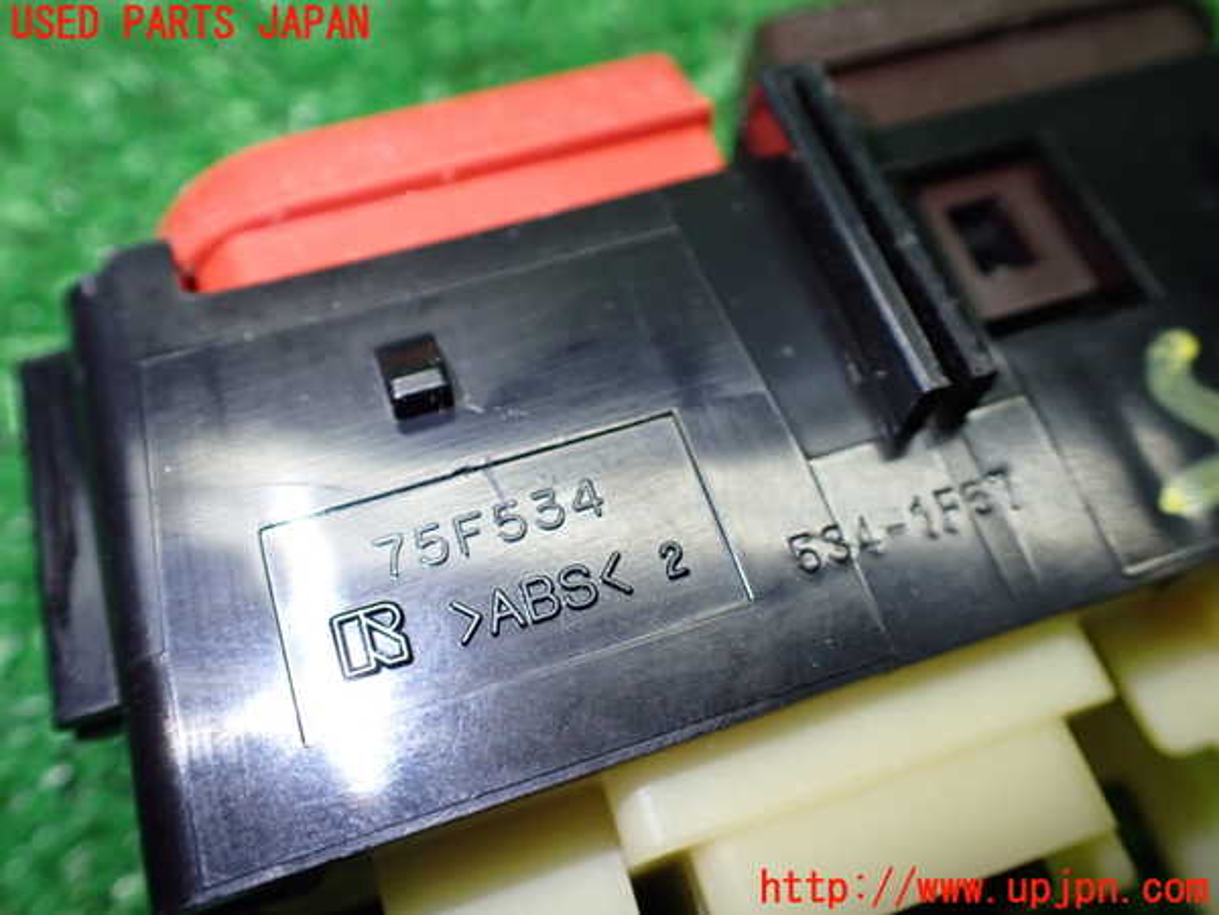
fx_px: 1056
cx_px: 610
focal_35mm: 30
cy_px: 458
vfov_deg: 46.8
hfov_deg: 60.0
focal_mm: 5.4
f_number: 2.3
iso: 400
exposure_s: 1/125
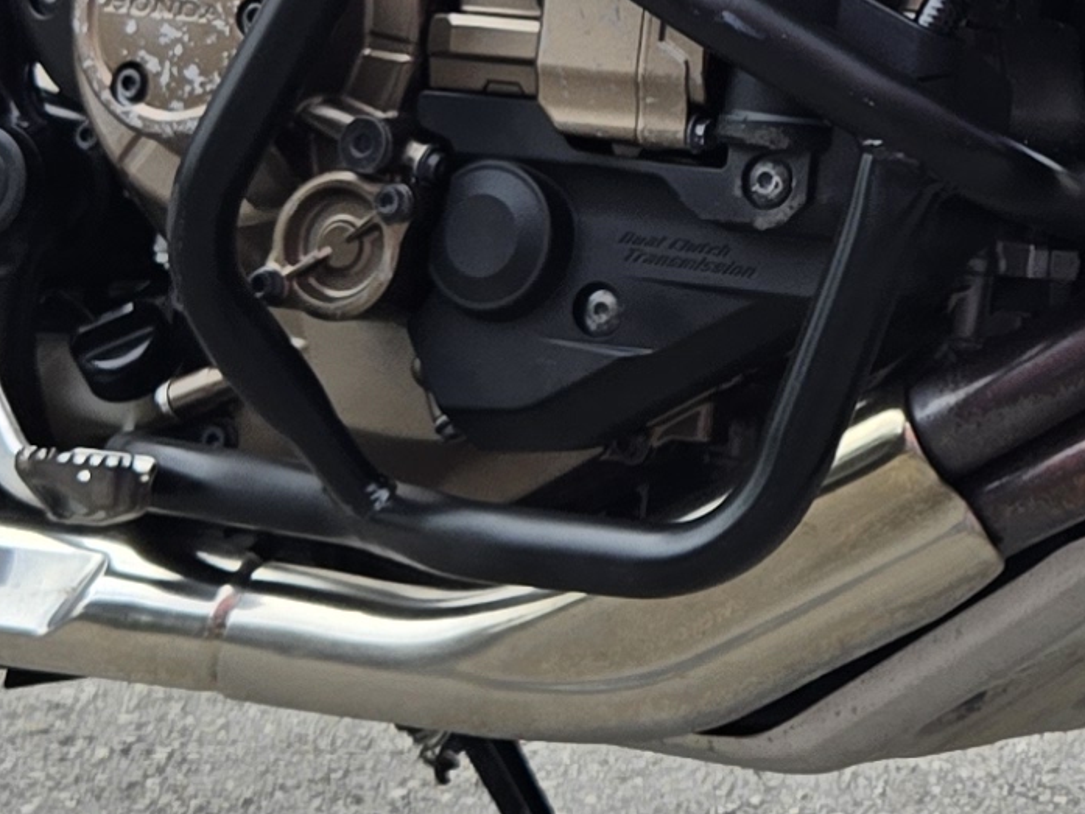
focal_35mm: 132
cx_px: 1191
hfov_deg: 14.6
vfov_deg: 11.0
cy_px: -193
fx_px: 4138
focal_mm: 5.4
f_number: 1.8
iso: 25
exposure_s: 1/1036
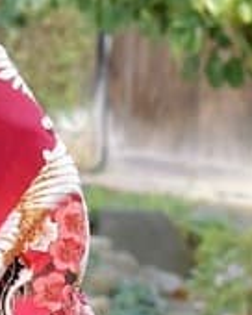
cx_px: -9
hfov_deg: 3.7
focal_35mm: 413
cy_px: 384
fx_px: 3850
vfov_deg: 4.7
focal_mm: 52
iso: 2000
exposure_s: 1/250
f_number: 6.3
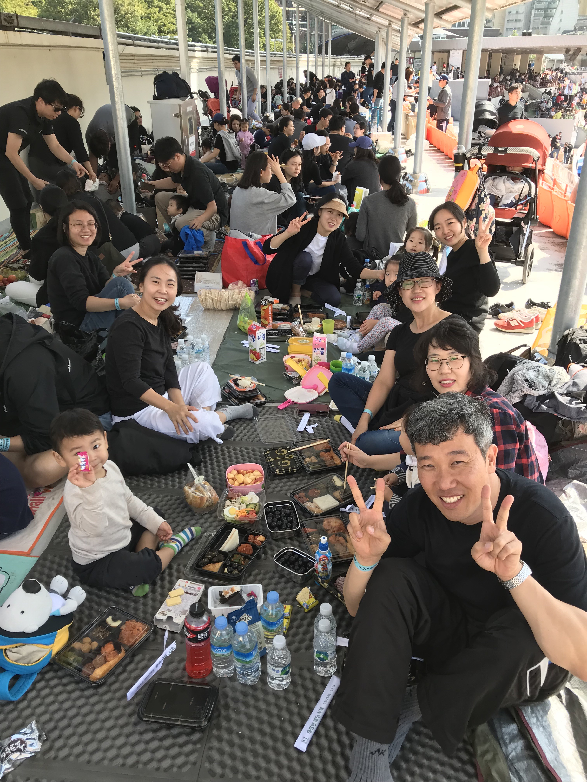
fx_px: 633
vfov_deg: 63.4
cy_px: 391
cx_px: 294
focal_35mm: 28
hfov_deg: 49.7
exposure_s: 1/371
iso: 20
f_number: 1.8
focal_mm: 3.99
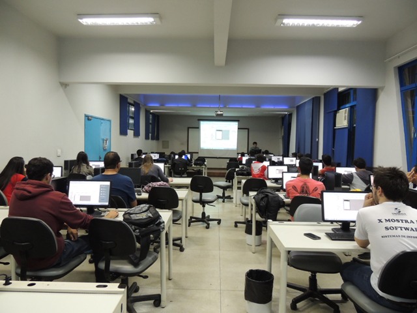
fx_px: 289
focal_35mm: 24
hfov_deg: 71.6
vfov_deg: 56.8
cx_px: 208
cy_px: 156
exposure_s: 1/25
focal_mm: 4.3
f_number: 3
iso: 400
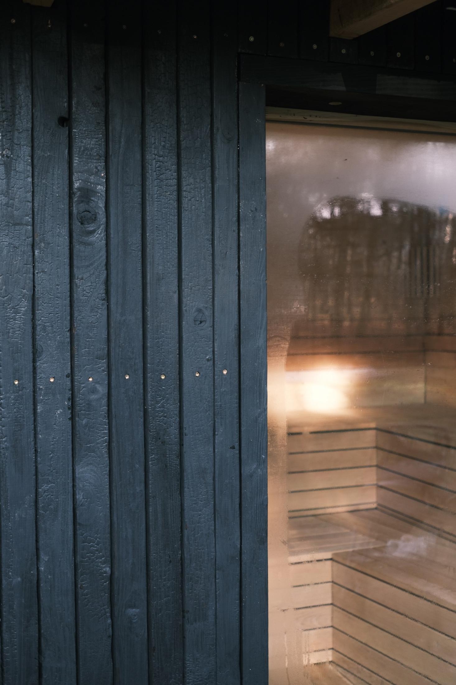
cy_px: 342
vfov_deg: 47.4
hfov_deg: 32.6
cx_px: 228
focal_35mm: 41
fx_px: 779
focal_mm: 27
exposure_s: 1/90
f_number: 3.2
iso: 400
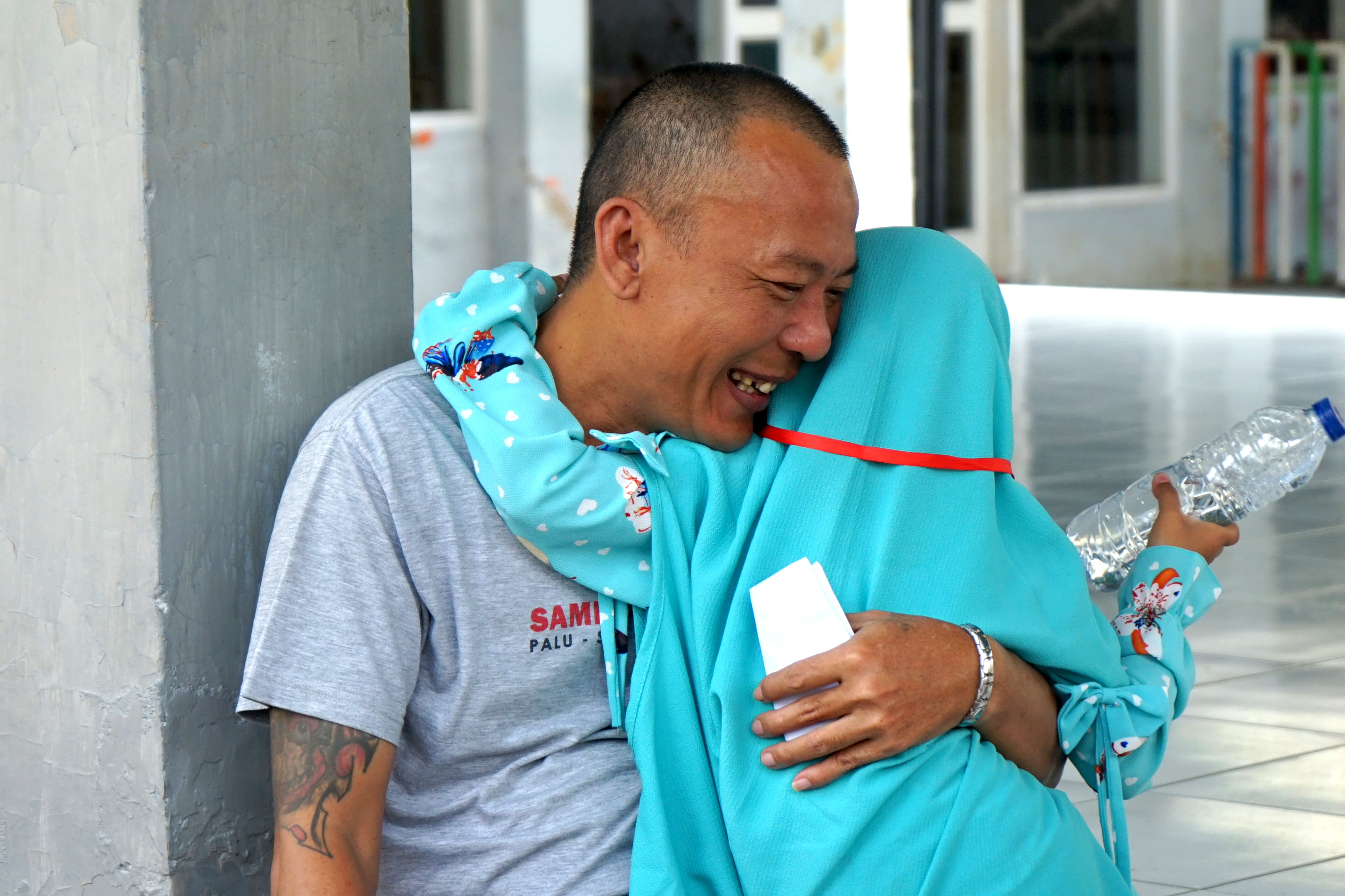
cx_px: 669
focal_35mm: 71
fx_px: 2653
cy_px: 444
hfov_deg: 28.5
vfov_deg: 19.2
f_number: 5.6
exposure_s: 1/250
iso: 320
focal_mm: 68
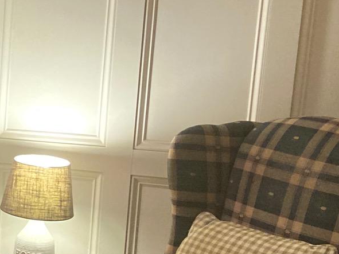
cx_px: -203
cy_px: 152
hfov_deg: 17.6
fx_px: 950
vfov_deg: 15.2
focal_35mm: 97
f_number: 1.8
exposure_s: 1/40
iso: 320
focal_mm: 3.99
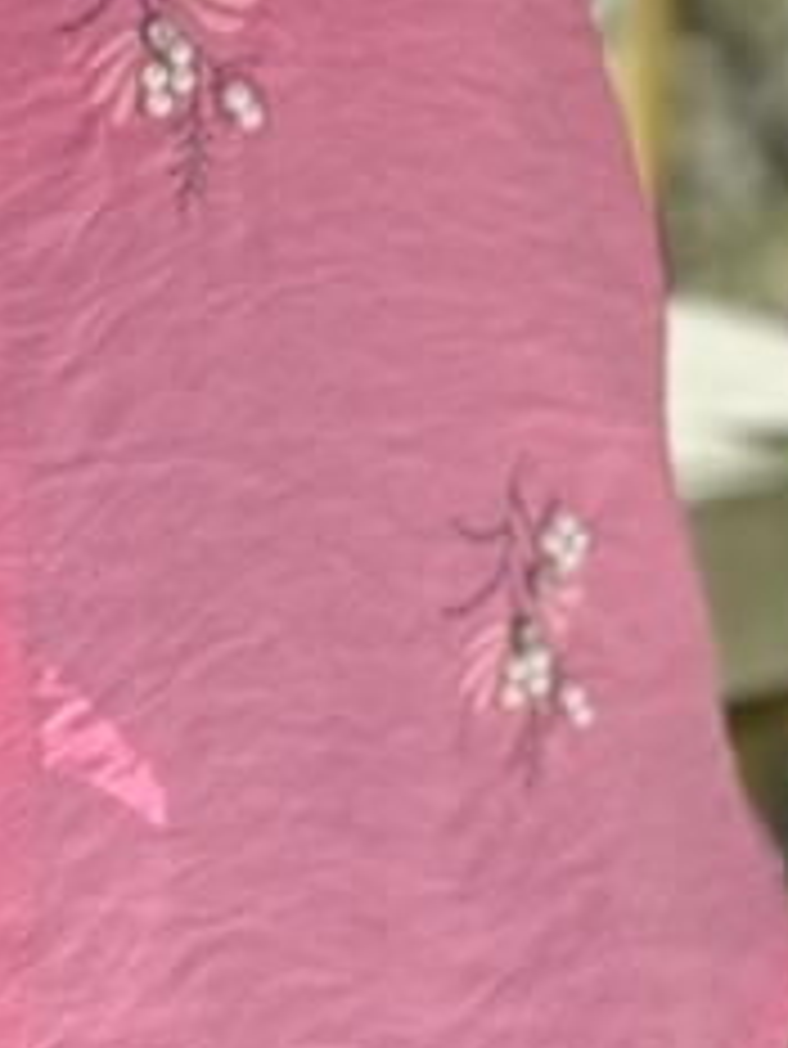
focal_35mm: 275
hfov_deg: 5.4
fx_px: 8339
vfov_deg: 7.1
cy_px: -605
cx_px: -63
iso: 64
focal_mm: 6.86
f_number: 1.78
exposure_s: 1/664
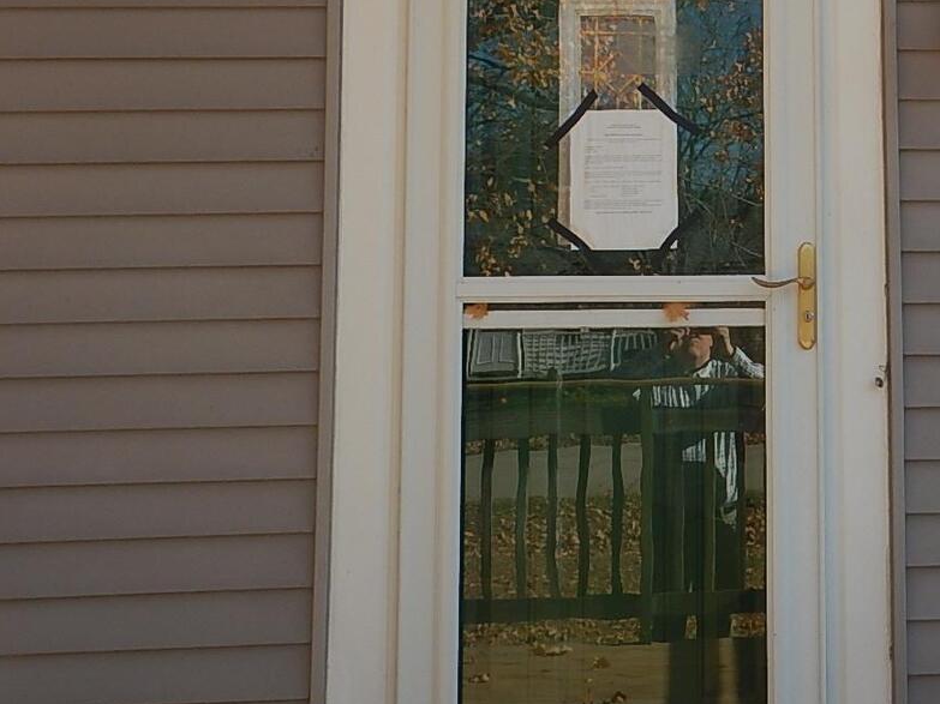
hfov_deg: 32.5
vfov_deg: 25.2
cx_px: 806
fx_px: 1548
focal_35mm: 57
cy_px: 146
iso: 125
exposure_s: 1/400
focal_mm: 5.6
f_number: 4.2
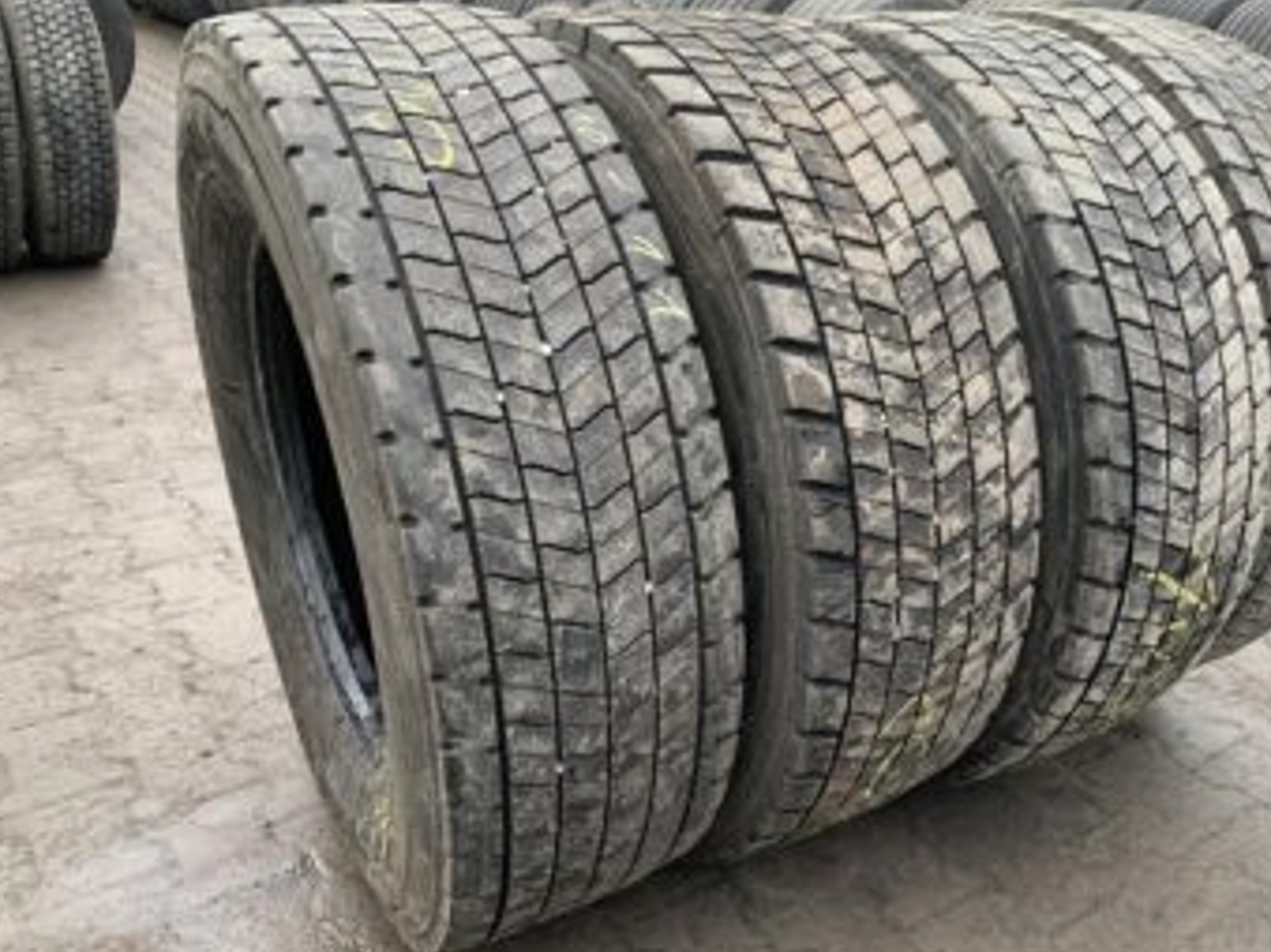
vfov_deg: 42.9
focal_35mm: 33
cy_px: 504
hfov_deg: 54.8
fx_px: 1211
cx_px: 780
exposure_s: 1/121
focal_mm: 4.25
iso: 50
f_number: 1.8
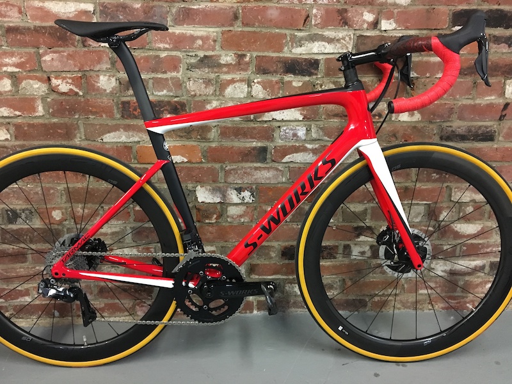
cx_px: 256
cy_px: 192
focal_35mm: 29
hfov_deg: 61.7
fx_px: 429
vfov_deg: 48.2
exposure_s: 1/15
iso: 250
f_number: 2.2
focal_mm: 4.15
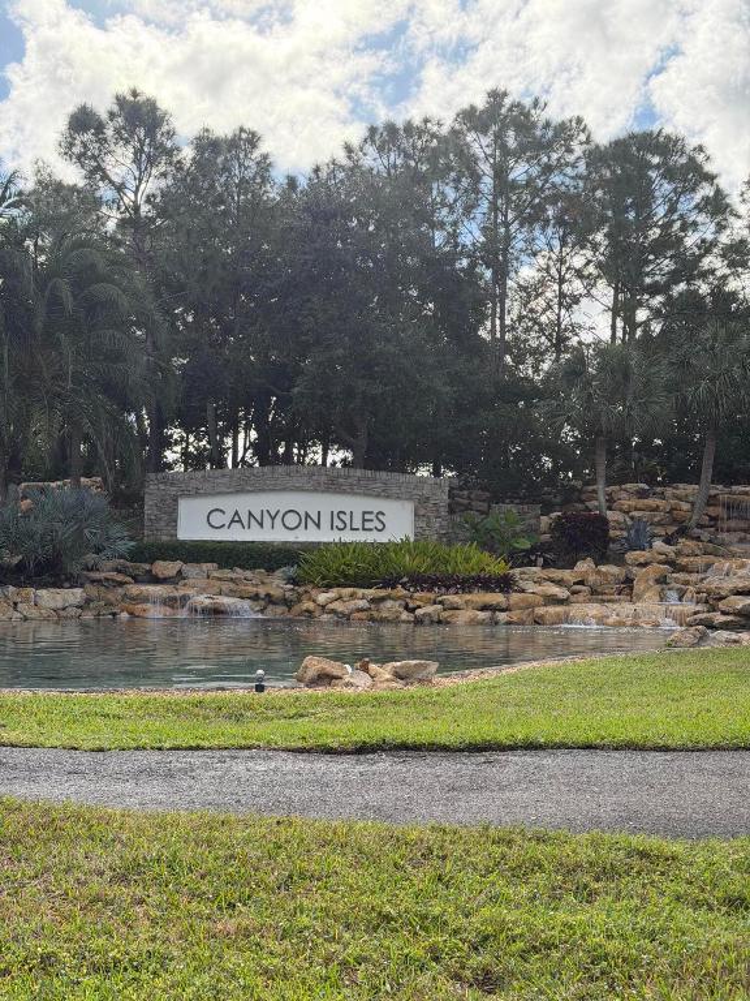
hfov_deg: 30.3
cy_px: 500
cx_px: 375
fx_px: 1387
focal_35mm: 48
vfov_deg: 39.7
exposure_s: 1/2667
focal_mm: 6.76
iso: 100
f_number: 1.78
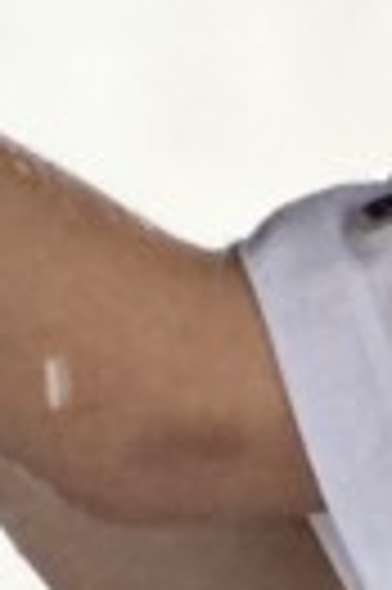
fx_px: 12838
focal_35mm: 784
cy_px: 549
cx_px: -581
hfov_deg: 1.7
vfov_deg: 2.6
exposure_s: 1/121
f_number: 2.8
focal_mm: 9
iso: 100
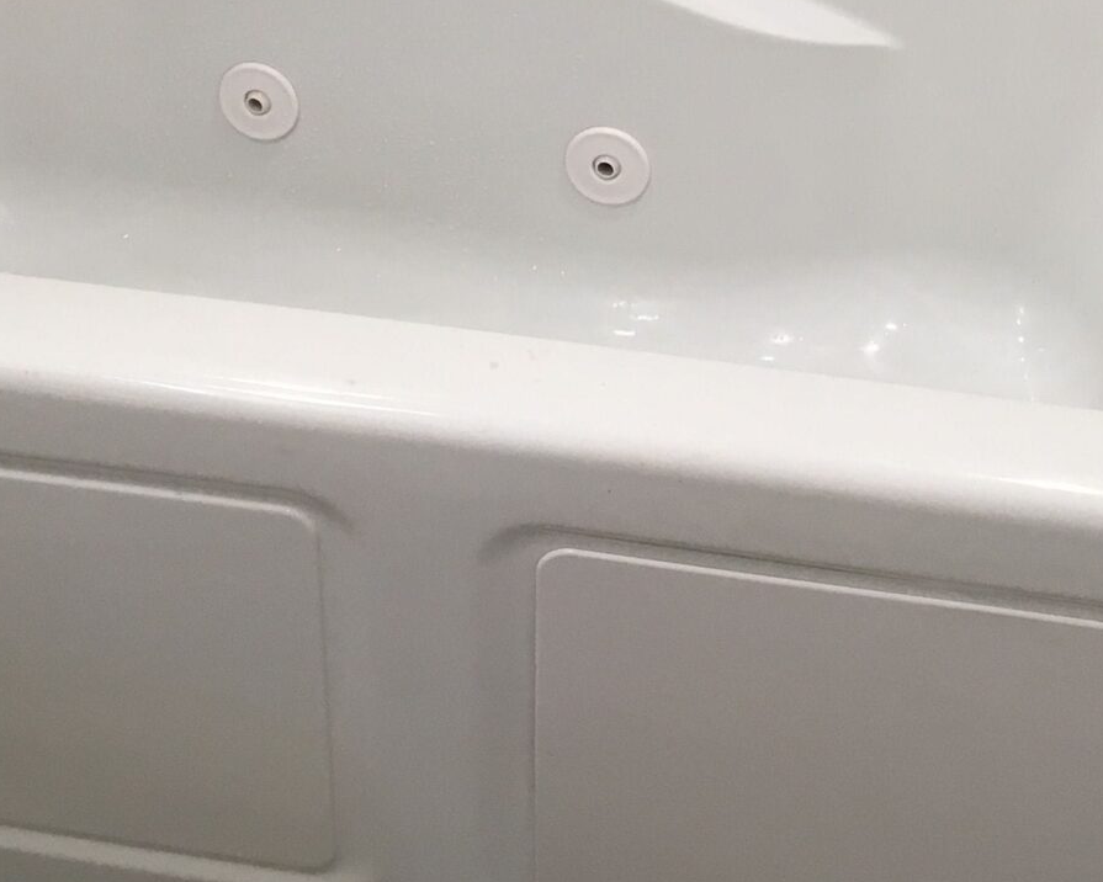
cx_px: 578
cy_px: 27
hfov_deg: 23.6
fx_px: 2644
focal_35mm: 81
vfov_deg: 18.5
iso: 32
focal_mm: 4.15
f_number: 2.2
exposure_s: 1/40
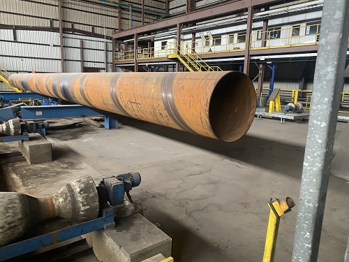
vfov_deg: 53.1
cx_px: 174
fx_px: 262
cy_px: 131
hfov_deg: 67.3
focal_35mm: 26
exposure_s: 1/31
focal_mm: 4.25
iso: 640
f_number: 1.8
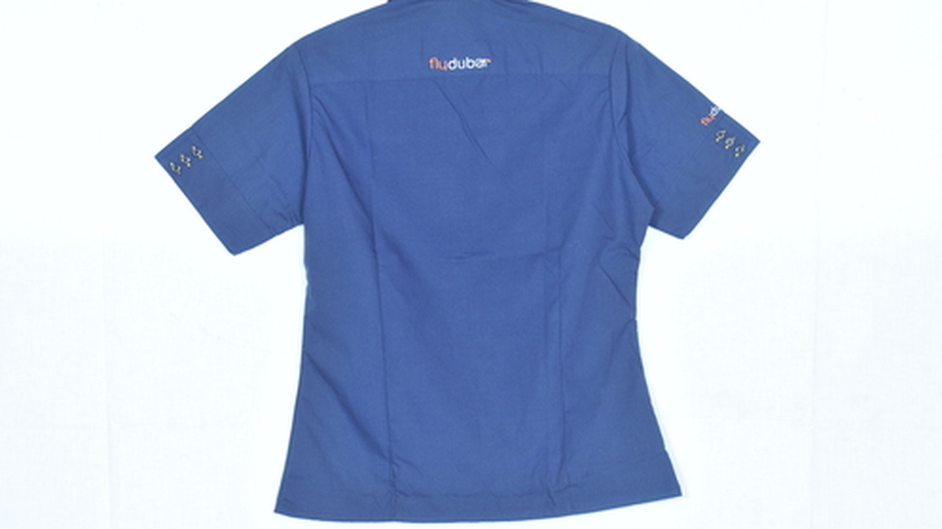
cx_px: 472
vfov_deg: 15.3
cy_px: 231
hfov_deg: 26.9
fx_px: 1972
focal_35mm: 79
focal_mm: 50
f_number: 5
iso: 200
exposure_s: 1/160
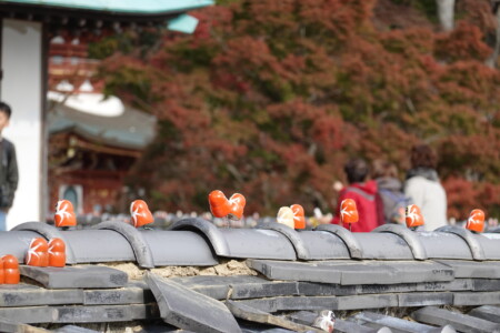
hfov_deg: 10.3
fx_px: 2778
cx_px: 250
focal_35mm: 200
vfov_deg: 6.9
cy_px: 166
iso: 125
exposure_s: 1/320
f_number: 4.5
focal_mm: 72
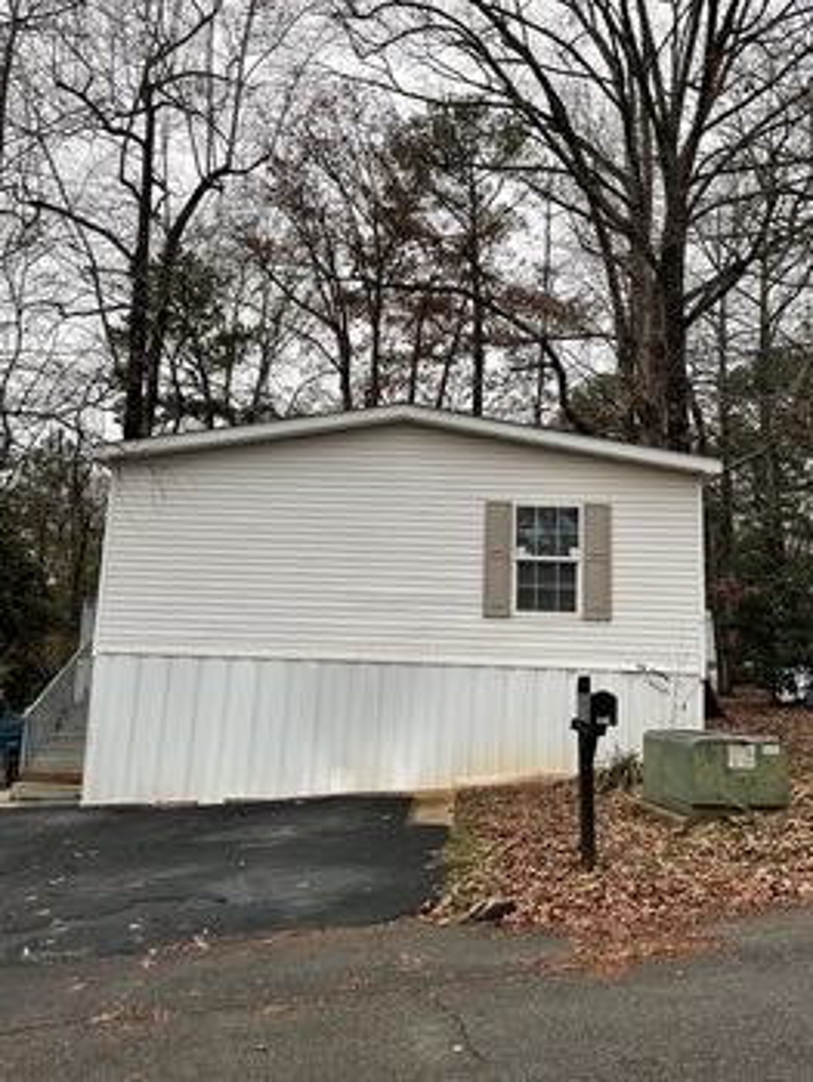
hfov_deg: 48.3
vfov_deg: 61.6
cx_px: 406
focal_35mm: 29
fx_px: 907
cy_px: 541
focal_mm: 3
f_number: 1.8
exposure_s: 1/120
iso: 20
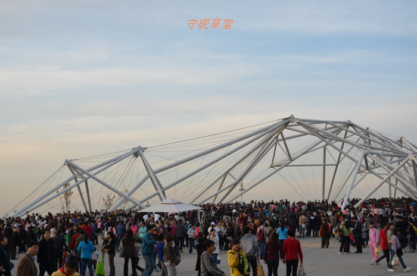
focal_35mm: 52
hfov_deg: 37.9
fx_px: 607
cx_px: 208
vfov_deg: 25.7
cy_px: 138
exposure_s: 1/30
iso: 100
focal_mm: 35
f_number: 8
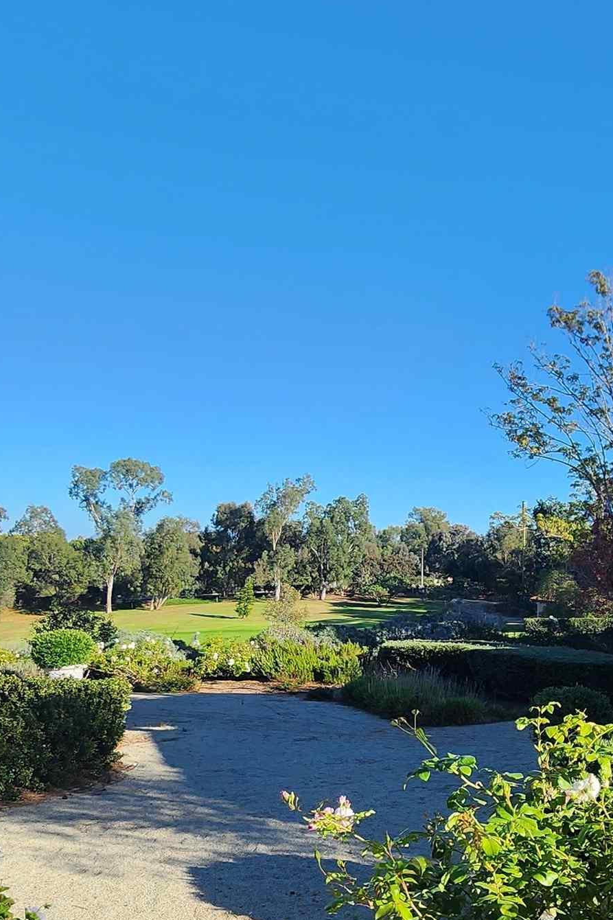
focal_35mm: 31
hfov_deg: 40.2
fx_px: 792
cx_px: 508
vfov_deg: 58.6
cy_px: 632
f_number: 2.2
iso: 50
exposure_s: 1/1073
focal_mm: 2.2
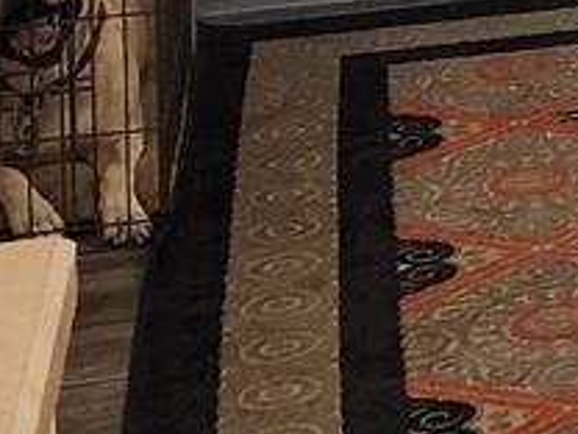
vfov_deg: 7.8
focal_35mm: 177
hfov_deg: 9.2
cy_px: -587
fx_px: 2955
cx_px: 1665
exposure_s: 1/60
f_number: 1.8
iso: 500
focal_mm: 6.4
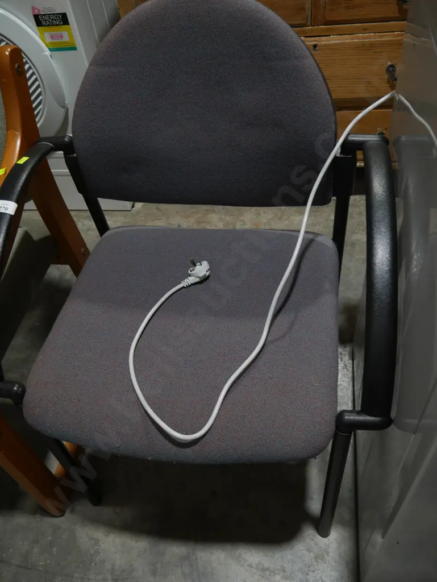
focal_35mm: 30
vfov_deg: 59.9
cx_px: 218
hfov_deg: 46.8
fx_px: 505
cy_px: 291
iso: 200
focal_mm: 15
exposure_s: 1/100
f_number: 3.6
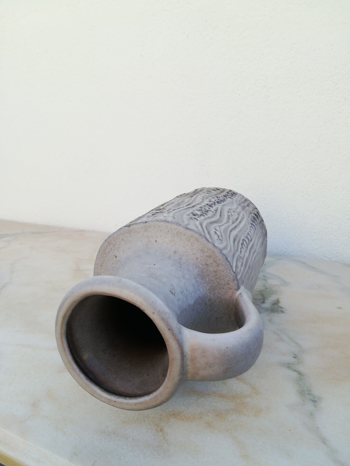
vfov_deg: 67.3
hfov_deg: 53.1
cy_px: 233
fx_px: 351
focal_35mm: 26
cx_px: 175
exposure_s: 1/280
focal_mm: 3.83
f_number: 2.2
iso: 50
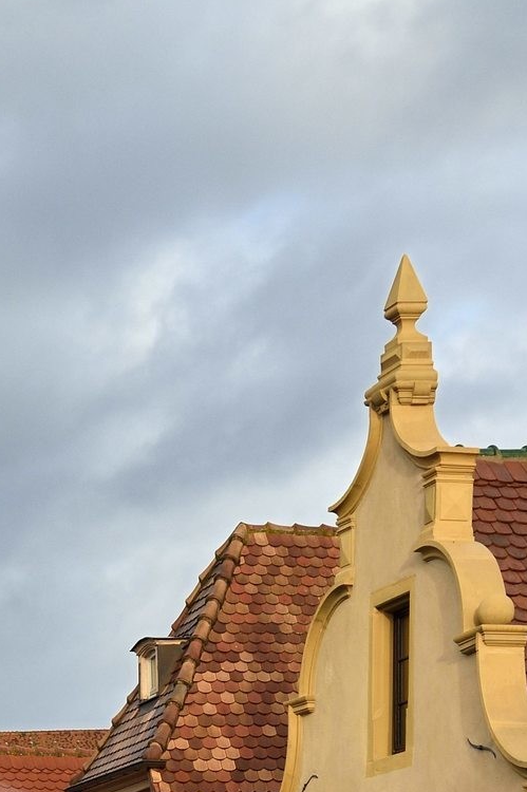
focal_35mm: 109
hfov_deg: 12.1
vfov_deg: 16.8
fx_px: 2397
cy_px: 1243
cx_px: -181
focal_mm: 34
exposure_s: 1/125
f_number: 13
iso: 400
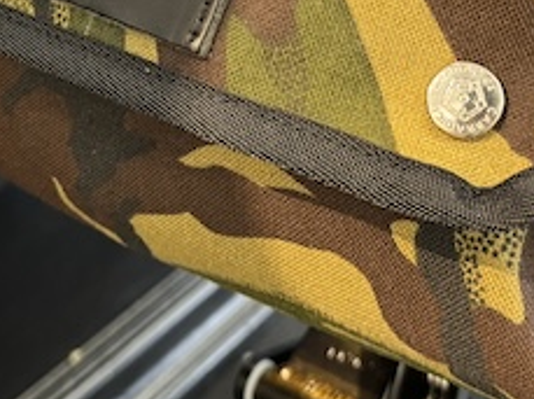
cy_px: -28
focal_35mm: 84
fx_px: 1294
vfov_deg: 17.0
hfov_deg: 23.3
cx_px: 245
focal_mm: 6.76
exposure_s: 1/50
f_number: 1.78
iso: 500
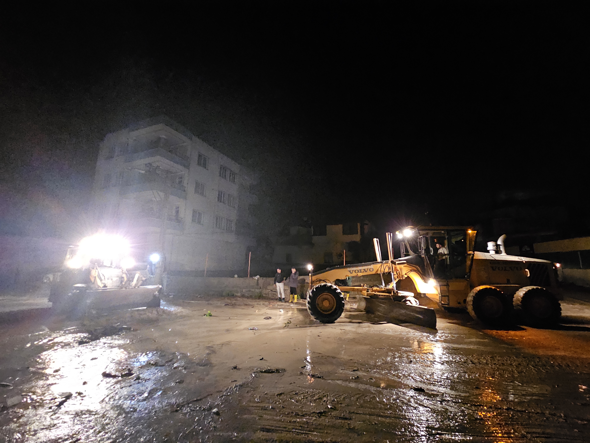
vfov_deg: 89.9
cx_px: 295
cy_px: 222
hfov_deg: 106.2
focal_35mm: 13
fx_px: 222
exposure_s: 1/25
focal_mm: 2.2
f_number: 2.2
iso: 2500
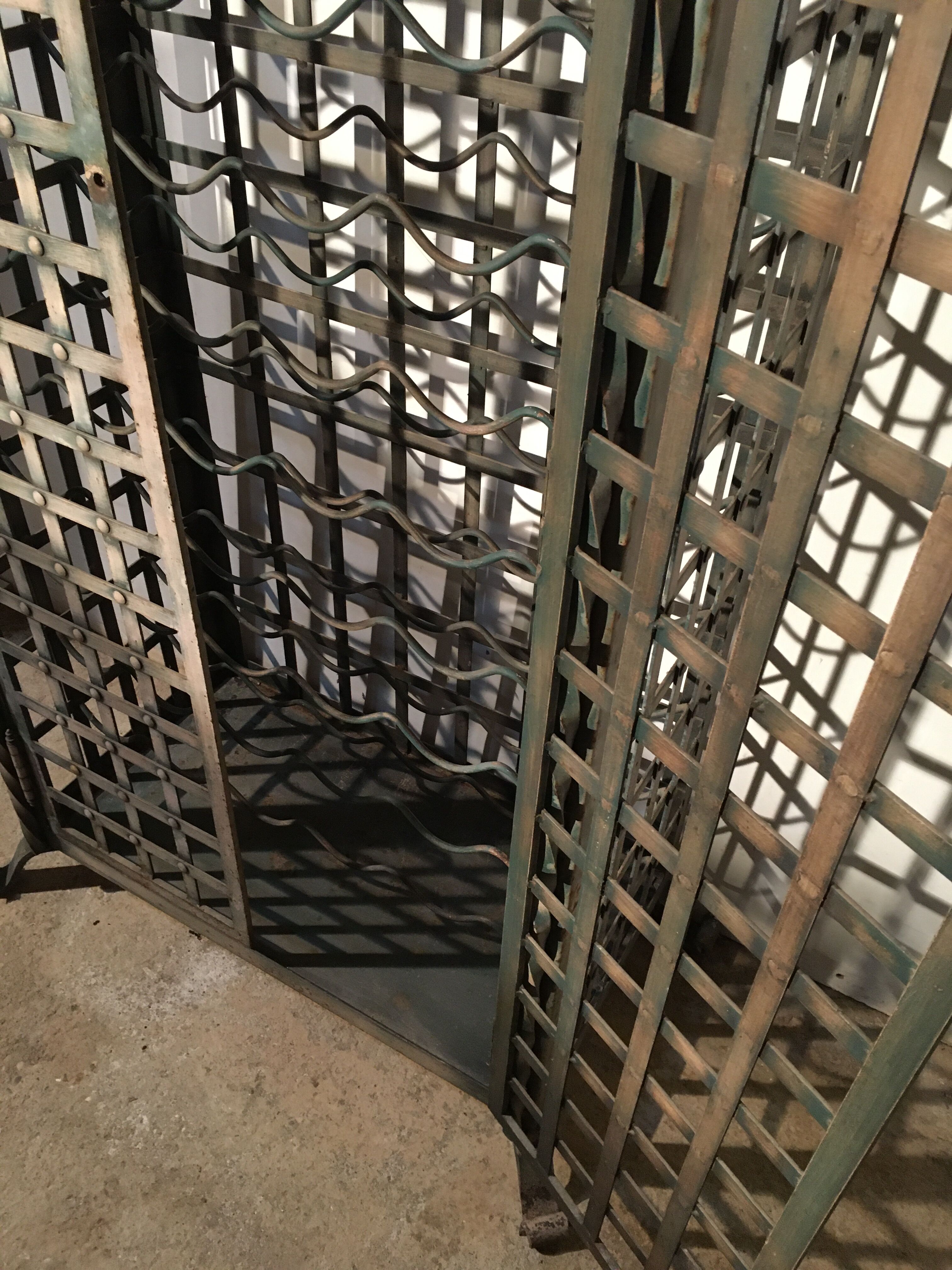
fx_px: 1063
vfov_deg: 61.7
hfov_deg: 48.2
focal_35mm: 29
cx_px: 476
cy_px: 635
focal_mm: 4.15
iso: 200
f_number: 2.2
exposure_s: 1/17
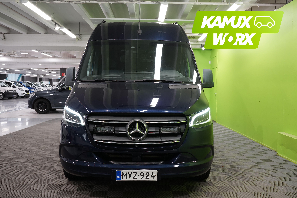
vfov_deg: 42.3
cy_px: 99
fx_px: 256
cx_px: 148
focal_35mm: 31
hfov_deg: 60.3
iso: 500
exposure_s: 1/15
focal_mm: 31
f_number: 9
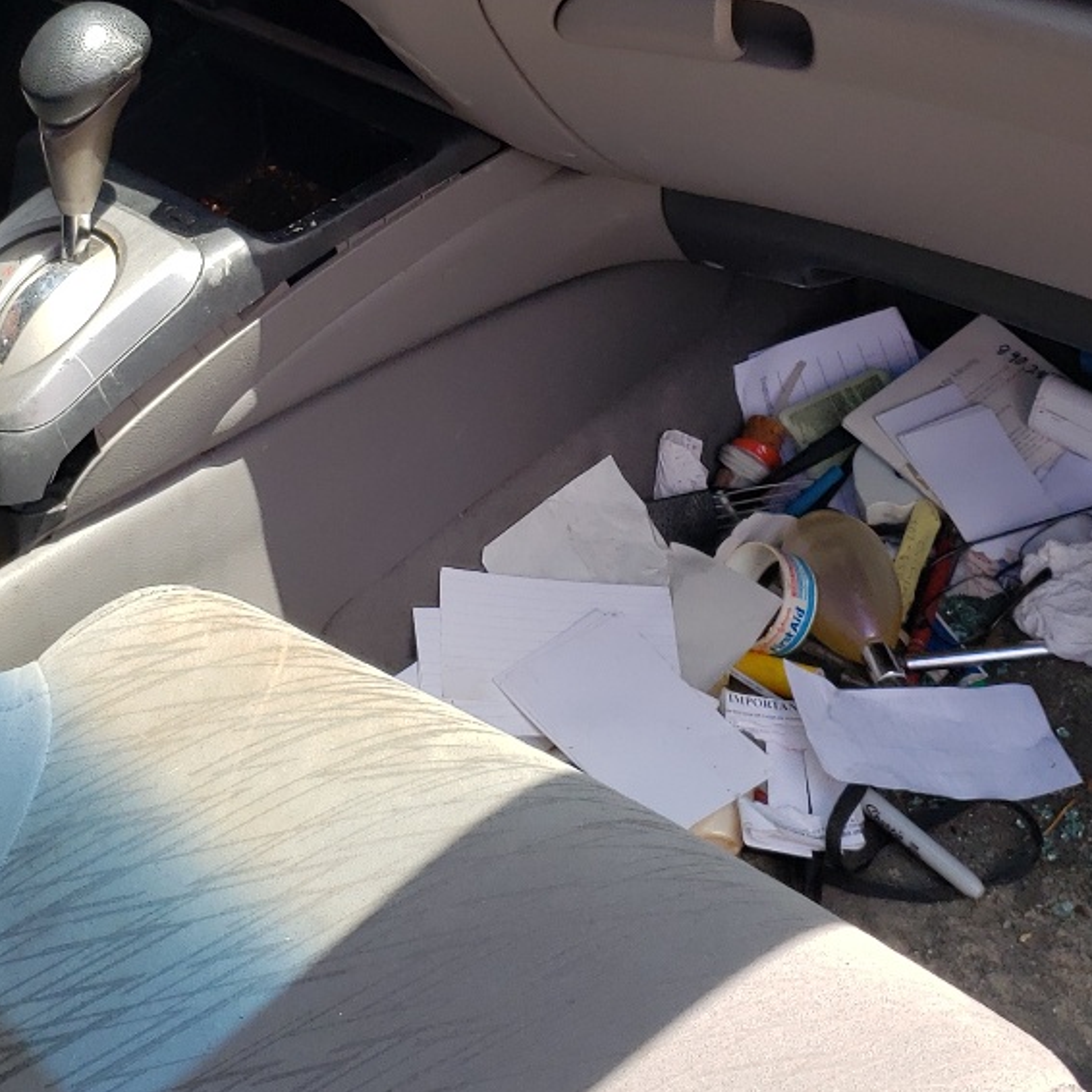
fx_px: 2320
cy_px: 58
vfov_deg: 25.5
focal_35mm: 65
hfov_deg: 26.4
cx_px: 394
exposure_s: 1/833
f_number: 1.5
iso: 50
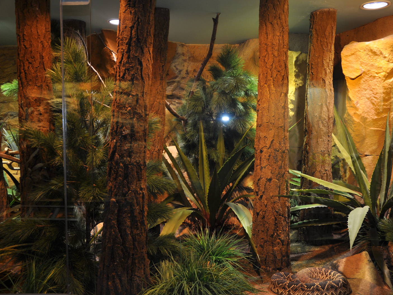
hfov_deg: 51.3
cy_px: 148
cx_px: 210
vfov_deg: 39.7
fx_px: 409
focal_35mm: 36
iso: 250
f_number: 4
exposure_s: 1/60
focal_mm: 22
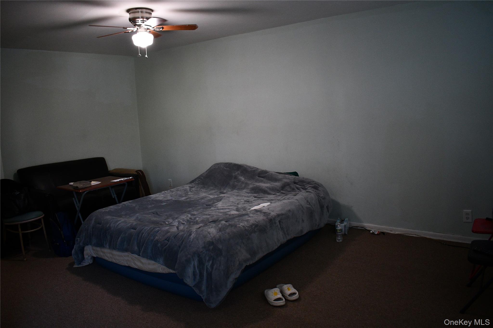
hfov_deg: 67.4
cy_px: 164
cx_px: 246
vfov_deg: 47.9
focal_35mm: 27
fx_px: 370
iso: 1400
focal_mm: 18
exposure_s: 1/125
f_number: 3.5
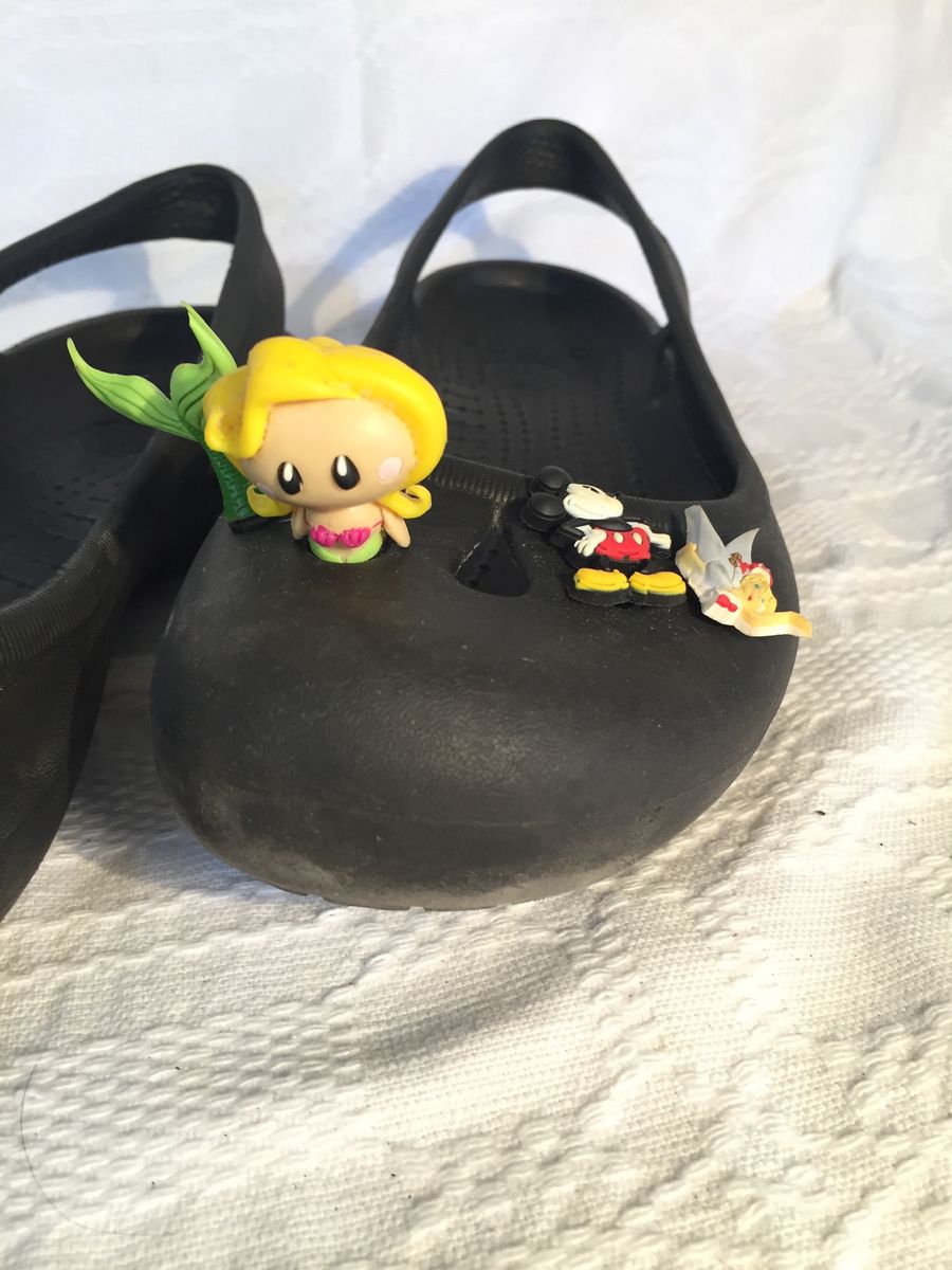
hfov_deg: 48.2
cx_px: 476
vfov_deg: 61.7
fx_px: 1063
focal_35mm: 29
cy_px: 635
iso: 64
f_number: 2.2
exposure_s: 1/30
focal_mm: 4.15
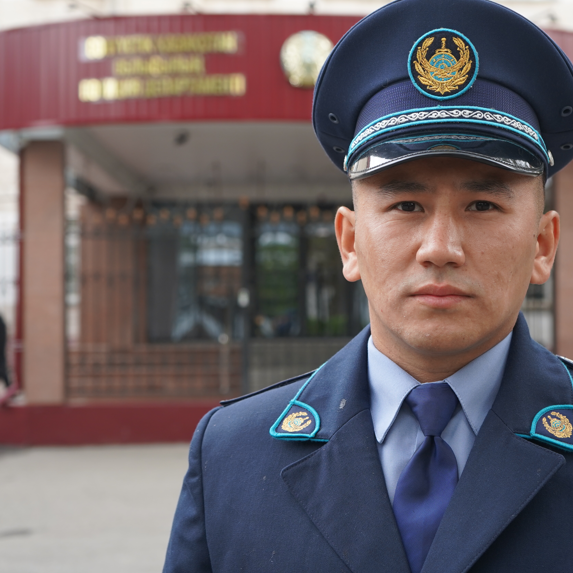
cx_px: 356
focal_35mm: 64
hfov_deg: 26.8
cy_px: 280
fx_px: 1199
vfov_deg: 26.9
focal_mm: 42
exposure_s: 1/160
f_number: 4.5
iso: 320
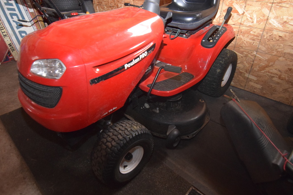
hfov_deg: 78.6
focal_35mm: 22
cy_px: 101
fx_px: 179
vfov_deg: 57.2
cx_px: 146
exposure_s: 1/60
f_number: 2.8
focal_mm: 12
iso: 3200
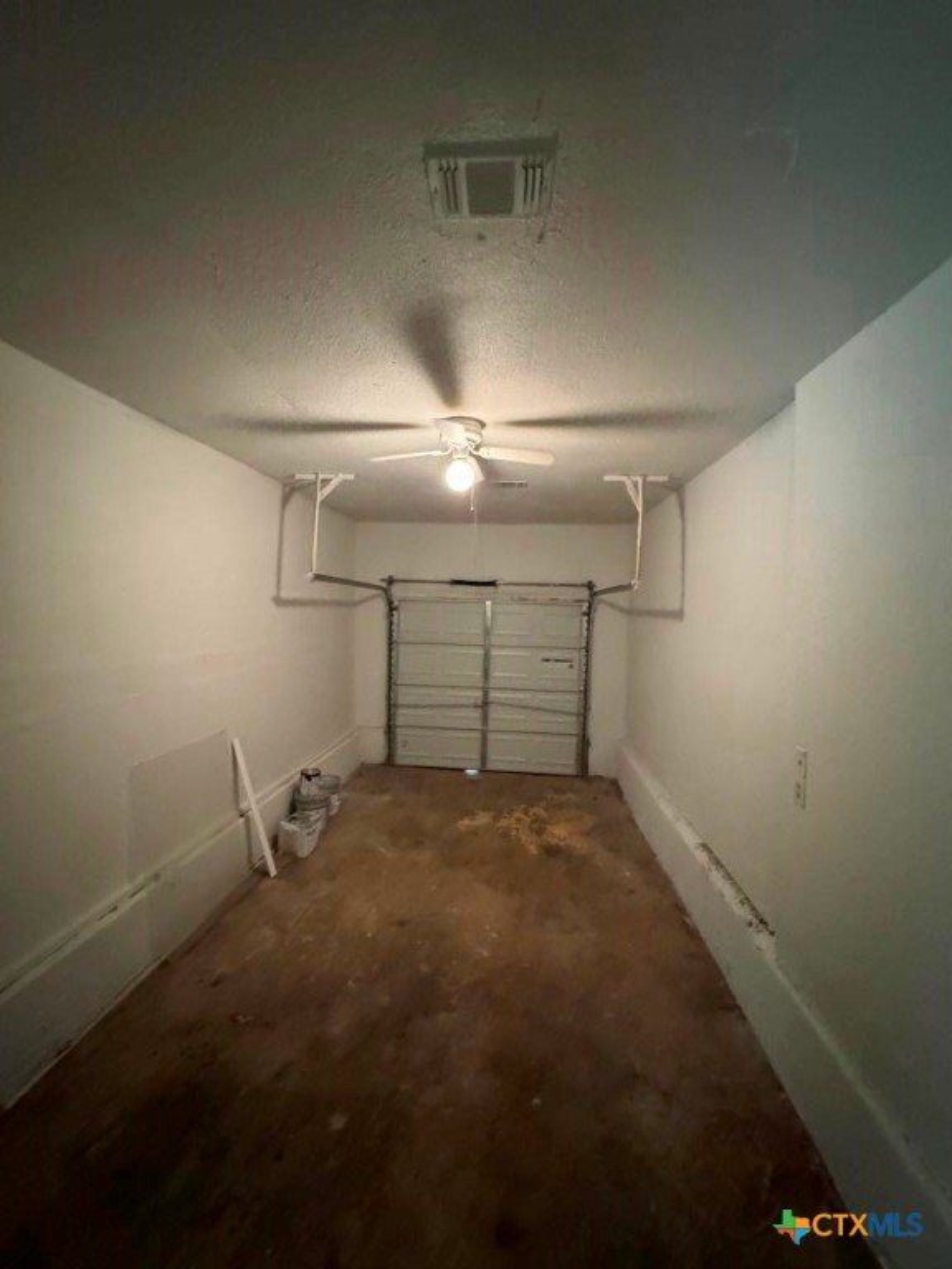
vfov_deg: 102.1
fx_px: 513
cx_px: 476
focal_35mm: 14
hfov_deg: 85.7
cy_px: 634
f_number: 2.2
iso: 1250
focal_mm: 2.22
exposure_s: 1/40
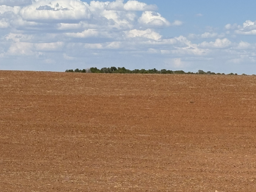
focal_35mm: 156
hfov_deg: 12.7
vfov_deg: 9.5
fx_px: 1154
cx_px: 97
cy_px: 122
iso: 40
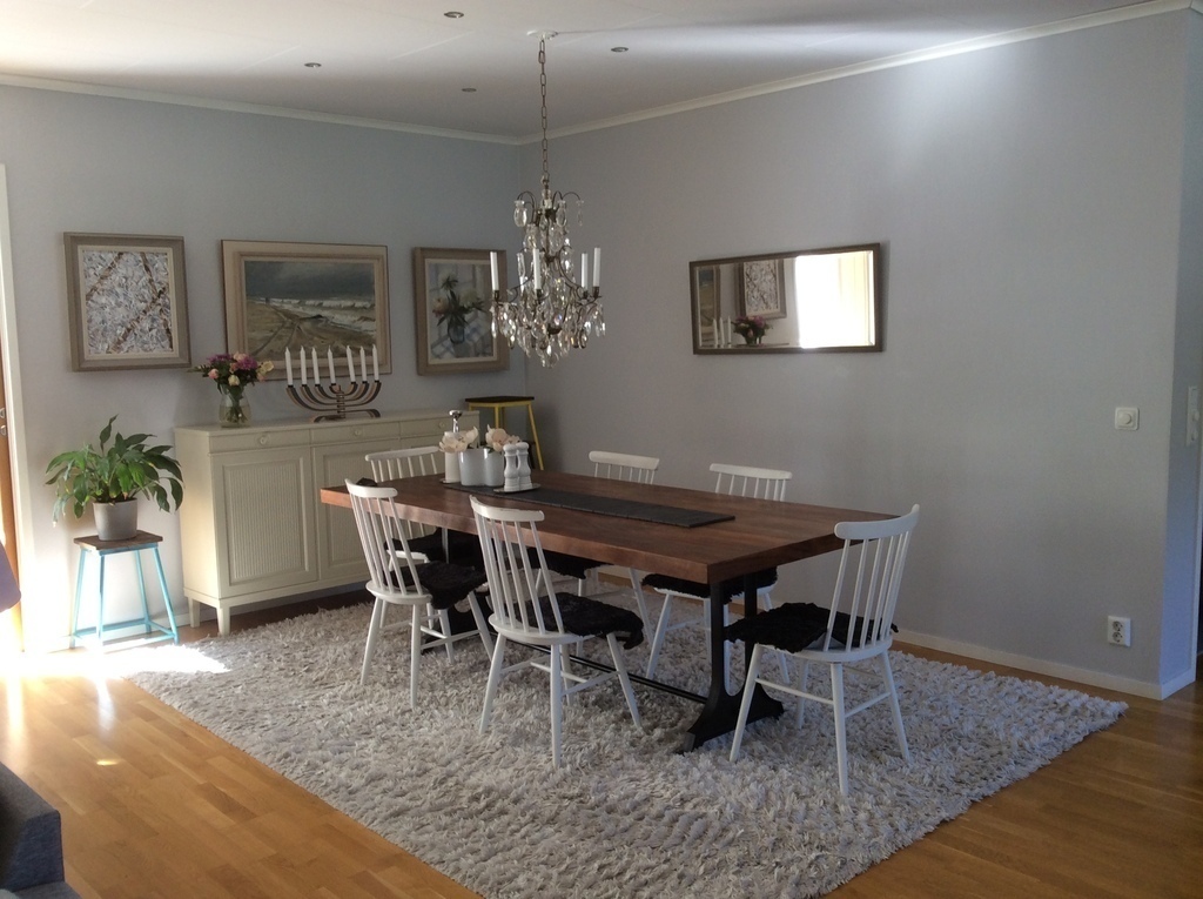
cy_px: 450
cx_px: 602
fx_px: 1111
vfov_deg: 44.1
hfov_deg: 56.9
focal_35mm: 32
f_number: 2.4
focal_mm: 3.3
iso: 40
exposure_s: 1/33
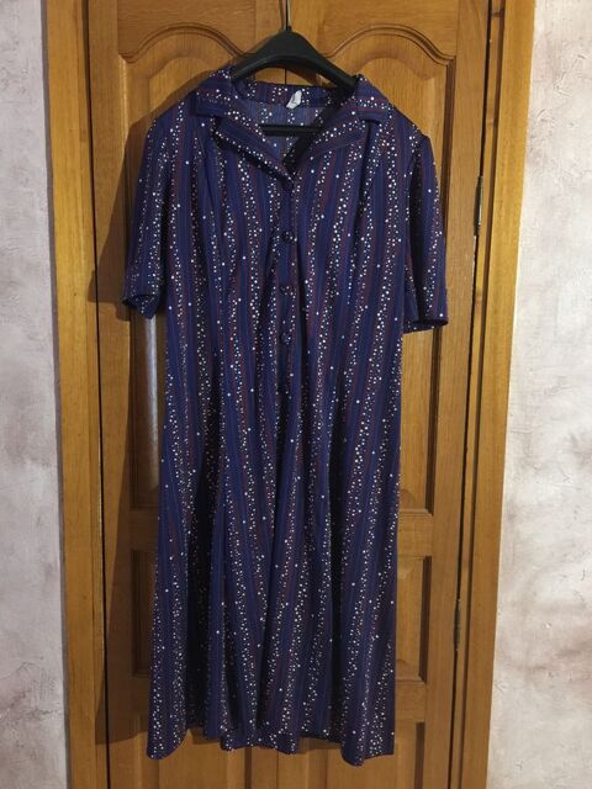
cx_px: 296
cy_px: 394
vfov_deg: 61.7
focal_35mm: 29
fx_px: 661
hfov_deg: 48.2
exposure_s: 1/4
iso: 125
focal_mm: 4.15
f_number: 2.2
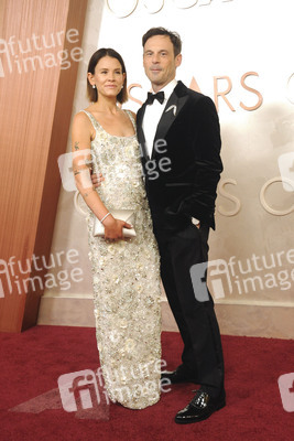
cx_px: 147
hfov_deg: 27.0
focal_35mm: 50
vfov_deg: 39.6
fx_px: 612
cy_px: 220
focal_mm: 50
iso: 2500
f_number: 7.1
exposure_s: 1/160
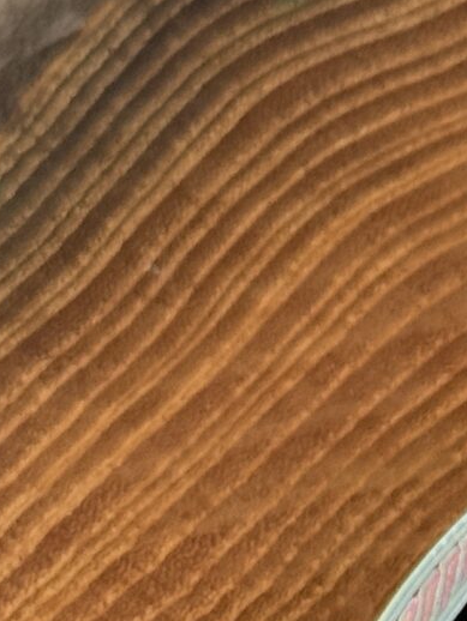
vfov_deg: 8.2
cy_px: 784
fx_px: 4260
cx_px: 950
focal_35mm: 237
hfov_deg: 6.1
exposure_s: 1/60
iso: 160
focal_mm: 6.76
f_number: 1.78
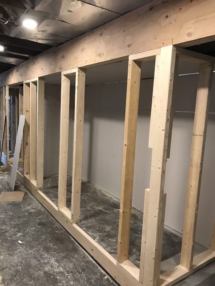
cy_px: 143
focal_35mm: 28
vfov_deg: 63.4
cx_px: 108
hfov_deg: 49.8
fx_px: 232
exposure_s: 1/15
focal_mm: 3.99
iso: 50
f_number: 1.8
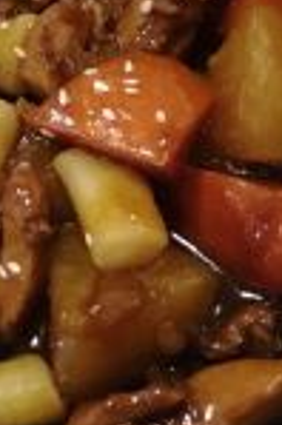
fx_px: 1672
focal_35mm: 142
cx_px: -467
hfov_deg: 8.5
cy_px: 24
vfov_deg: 14.3
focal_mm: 4.15
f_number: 2.2
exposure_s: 1/17
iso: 320
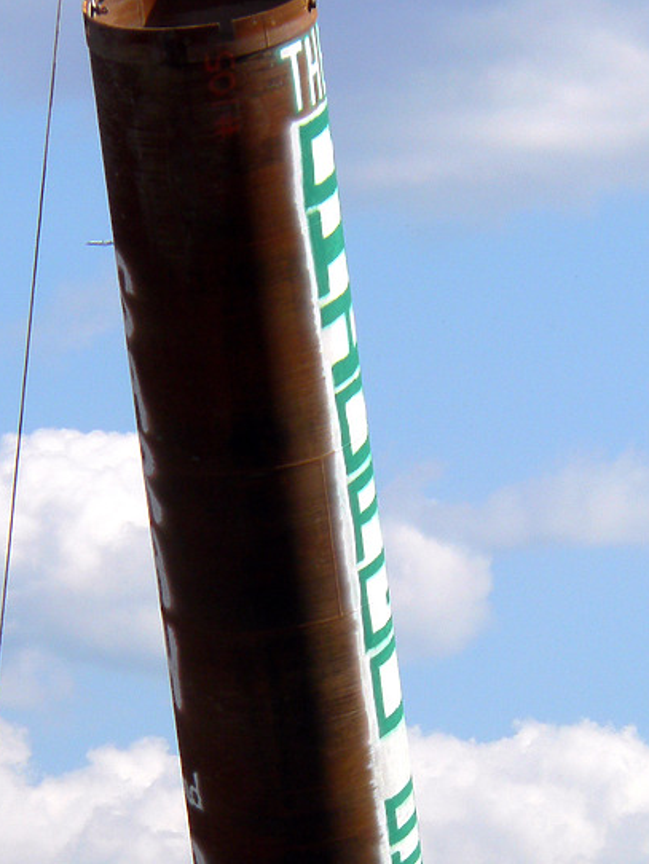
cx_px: 324
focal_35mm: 450
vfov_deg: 4.4
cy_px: 714
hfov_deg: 3.3
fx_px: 11240
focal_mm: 45.1
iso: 80
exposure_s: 1/800
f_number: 5.2
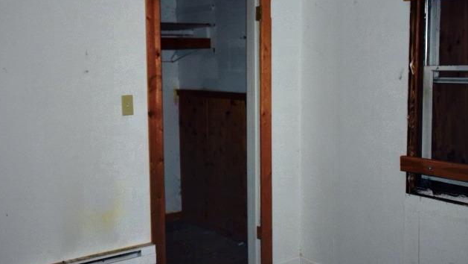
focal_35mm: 48
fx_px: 596
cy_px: 131
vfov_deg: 24.9
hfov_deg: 42.9
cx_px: 233
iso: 3200
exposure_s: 1/60
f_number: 4
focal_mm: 30
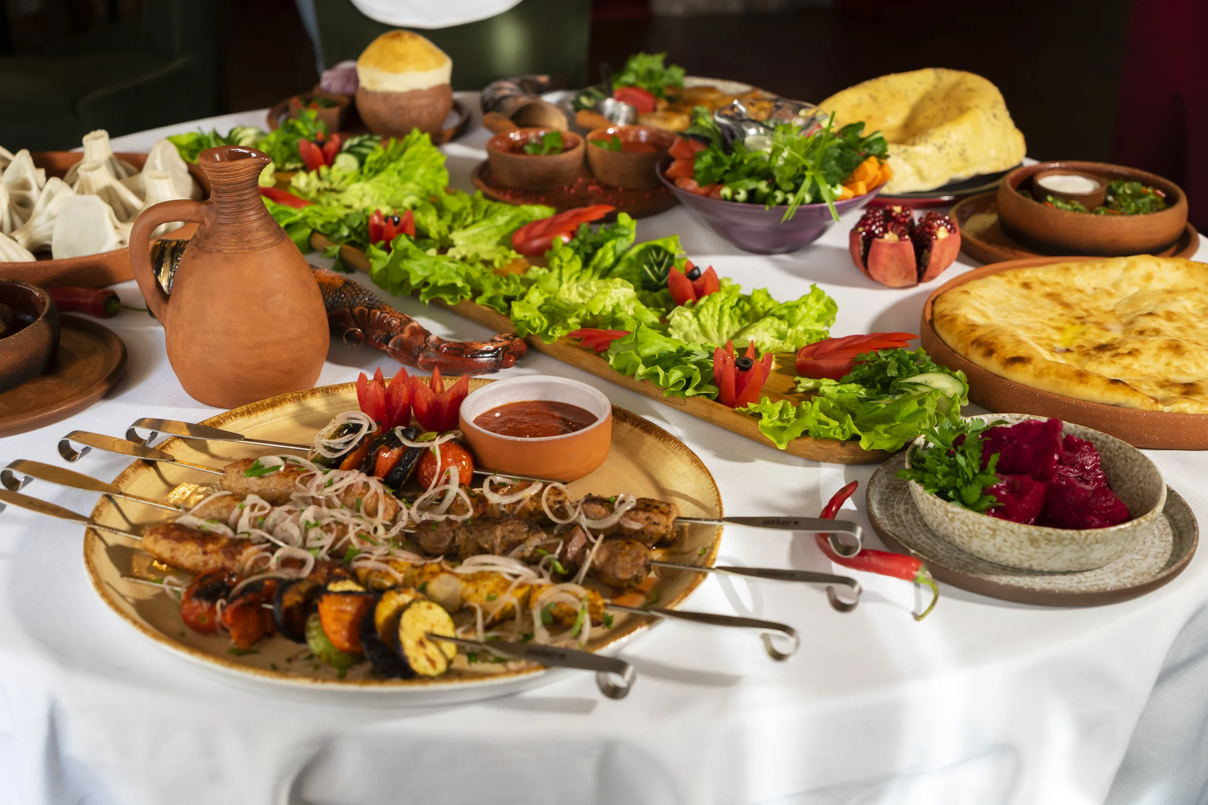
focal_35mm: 50
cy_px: 402
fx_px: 1678
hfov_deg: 39.6
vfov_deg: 27.0
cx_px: 604
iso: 400
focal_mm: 50
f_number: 4
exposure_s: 1/60
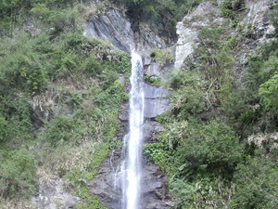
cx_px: 134
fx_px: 610
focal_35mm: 76
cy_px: 199
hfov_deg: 25.7
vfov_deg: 19.0
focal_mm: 7.9
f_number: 2.8
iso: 100
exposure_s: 1/80
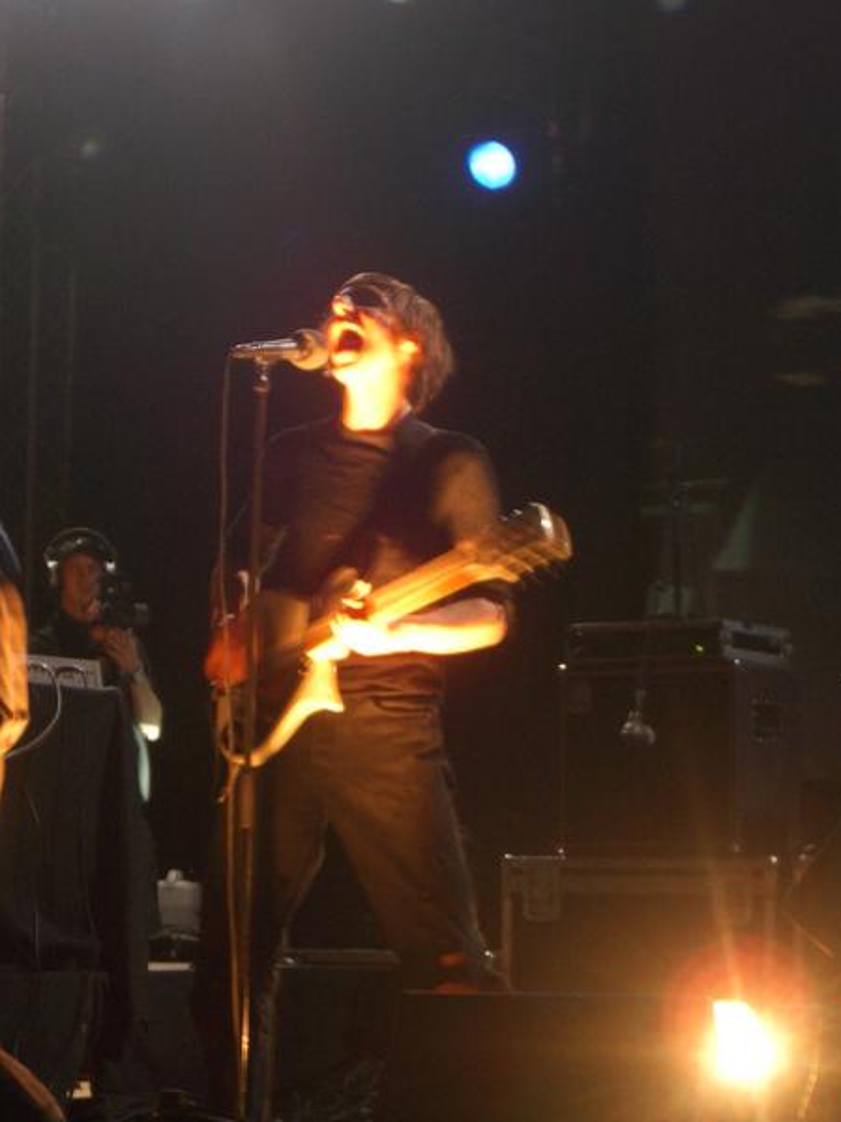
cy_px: 553
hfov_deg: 15.7
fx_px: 3046
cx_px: 418
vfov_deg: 20.9
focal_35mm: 94
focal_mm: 14.6
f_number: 4.4
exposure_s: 1/8
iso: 100
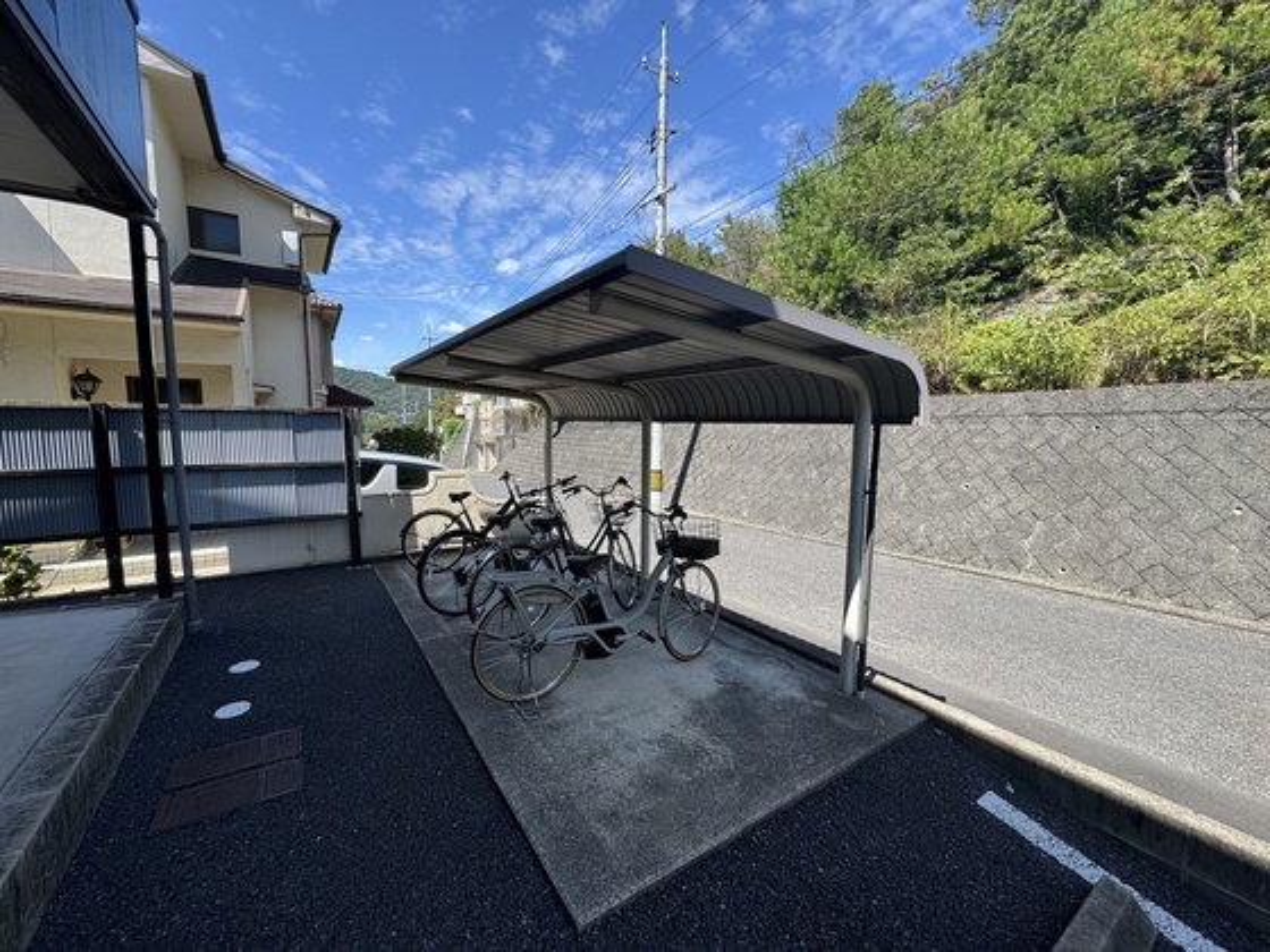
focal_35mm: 14
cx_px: 635
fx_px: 514
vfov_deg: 85.7
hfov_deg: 102.1
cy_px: 476
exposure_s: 1/687
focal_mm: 2.22
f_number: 2.2
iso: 40
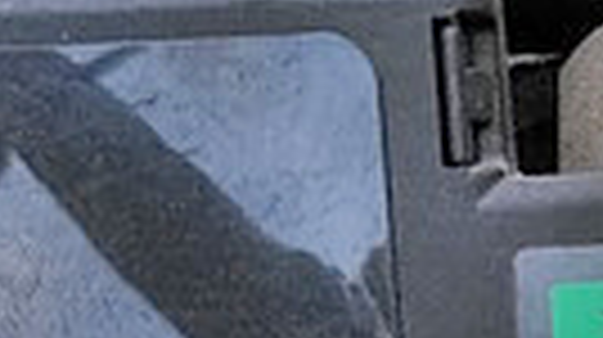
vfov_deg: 8.4
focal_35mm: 141
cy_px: 455
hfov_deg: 13.9
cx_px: 1022
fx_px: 2252
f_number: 2.2
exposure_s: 1/211
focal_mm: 3.46
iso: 60
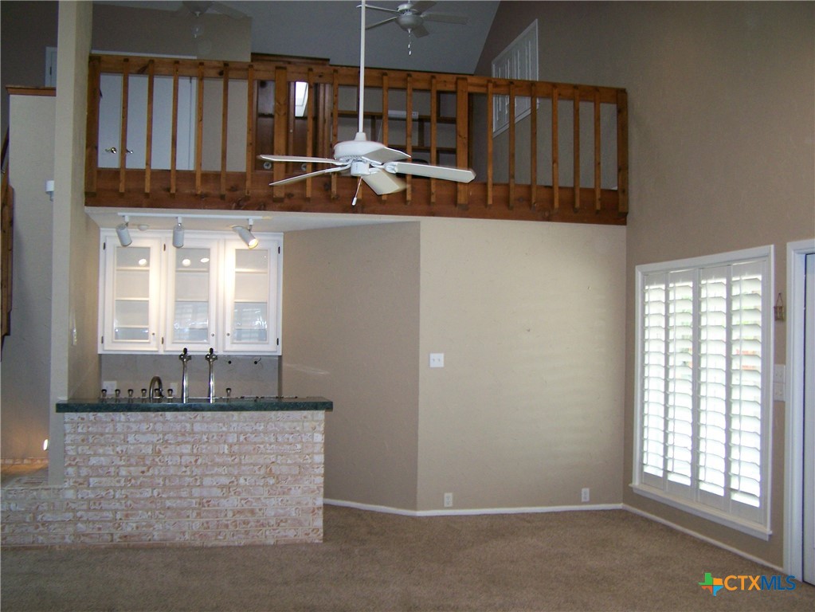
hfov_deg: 49.0
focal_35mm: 38
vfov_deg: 37.7
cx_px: 408
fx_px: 895
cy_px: 306
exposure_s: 1/60
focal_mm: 6.3
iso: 160
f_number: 2.8
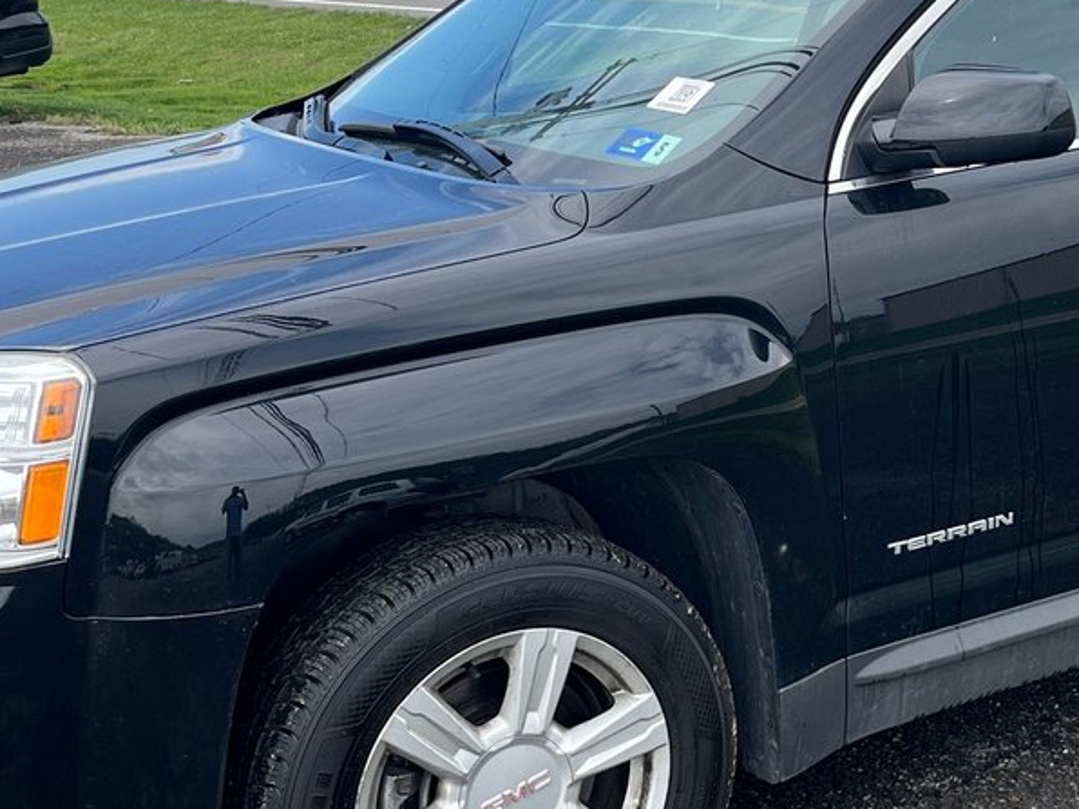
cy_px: 334
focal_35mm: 66
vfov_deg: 22.2
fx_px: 2057
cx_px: 874
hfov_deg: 28.7
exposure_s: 1/1066
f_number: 1.6
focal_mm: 5.1
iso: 50
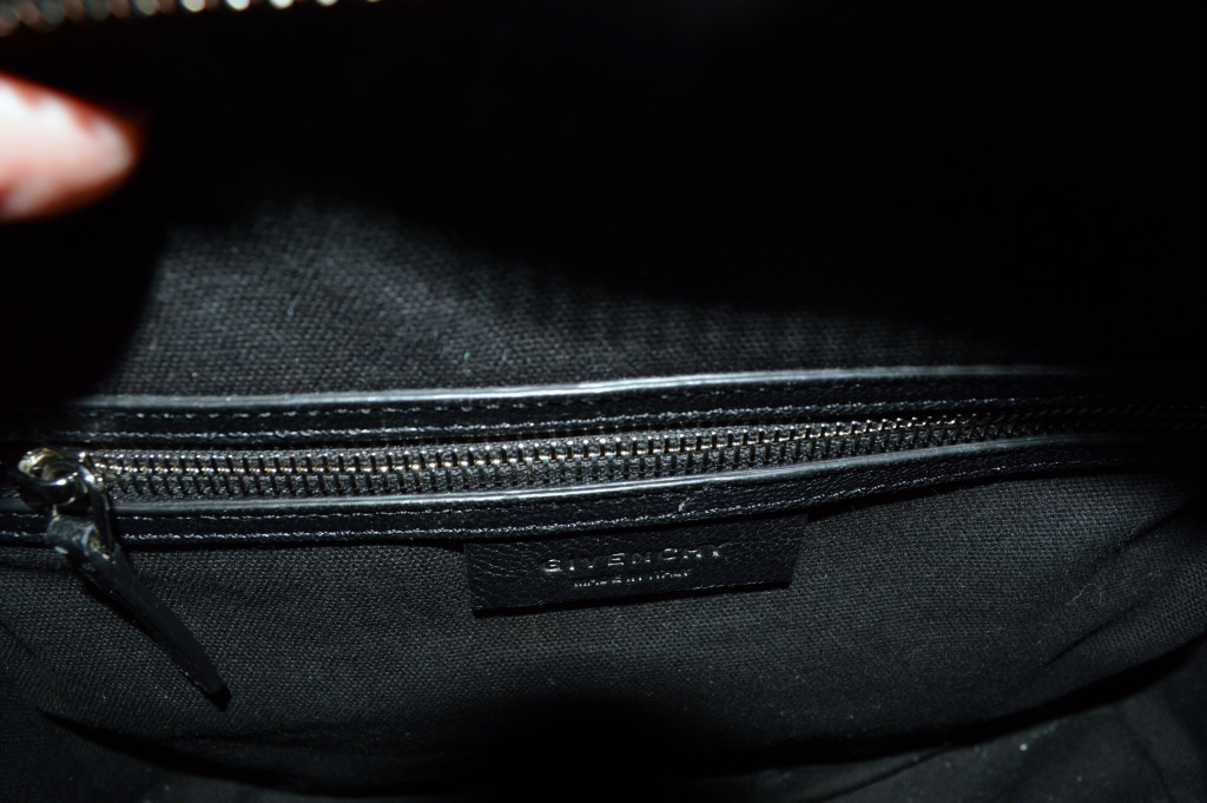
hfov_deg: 67.4
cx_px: 604
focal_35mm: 27
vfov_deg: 47.9
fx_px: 904
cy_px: 402
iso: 100
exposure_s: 1/60
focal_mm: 18
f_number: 8
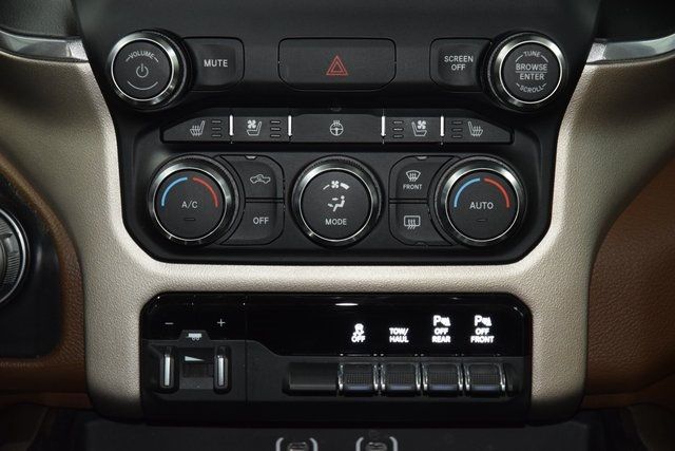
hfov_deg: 19.5
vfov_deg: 13.0
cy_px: 226
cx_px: 338
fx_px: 1969
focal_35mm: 105
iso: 1800
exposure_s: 1/40
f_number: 4.5
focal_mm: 70
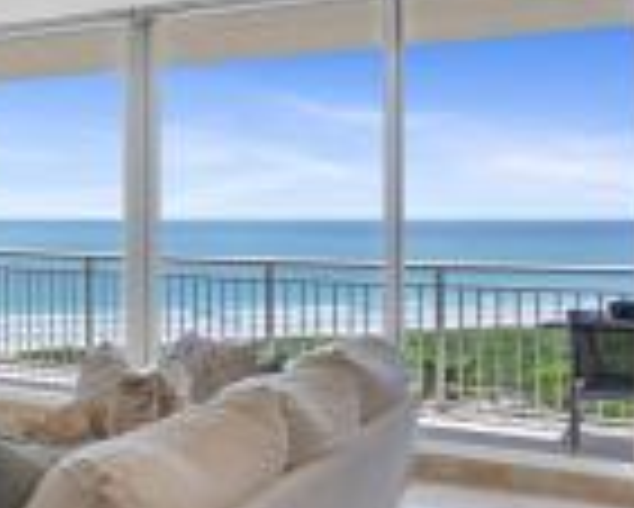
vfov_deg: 28.1
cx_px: -202
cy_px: 211
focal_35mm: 54
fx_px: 1014
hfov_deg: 28.2
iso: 320
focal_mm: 12
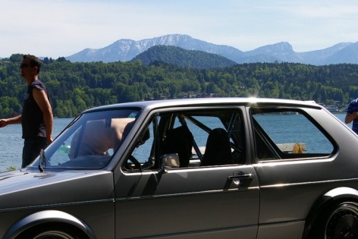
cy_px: 189
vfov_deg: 16.2
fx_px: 834
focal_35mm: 84
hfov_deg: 24.1
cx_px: 124
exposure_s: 1/250
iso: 200
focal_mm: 33
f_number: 9.5
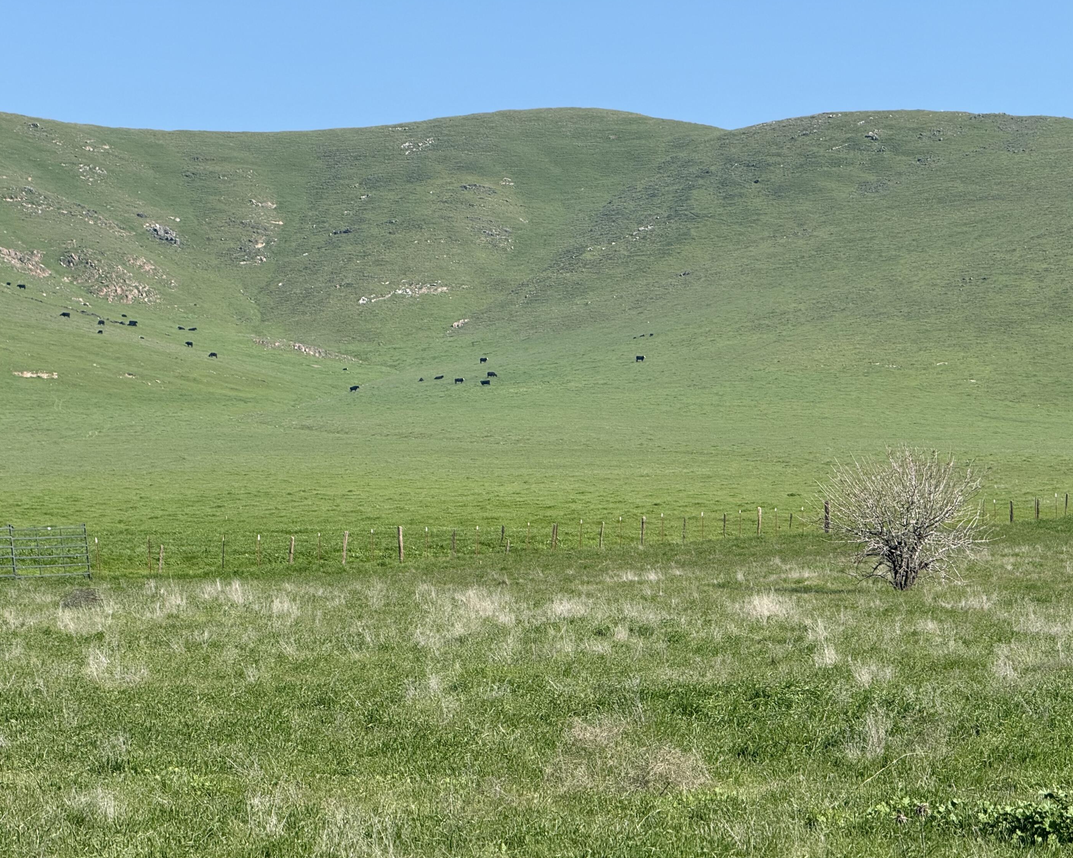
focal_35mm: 126
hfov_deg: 15.3
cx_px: 555
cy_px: 428
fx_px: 4001
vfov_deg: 12.2
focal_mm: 15.66
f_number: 2.8
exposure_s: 1/1773
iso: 64
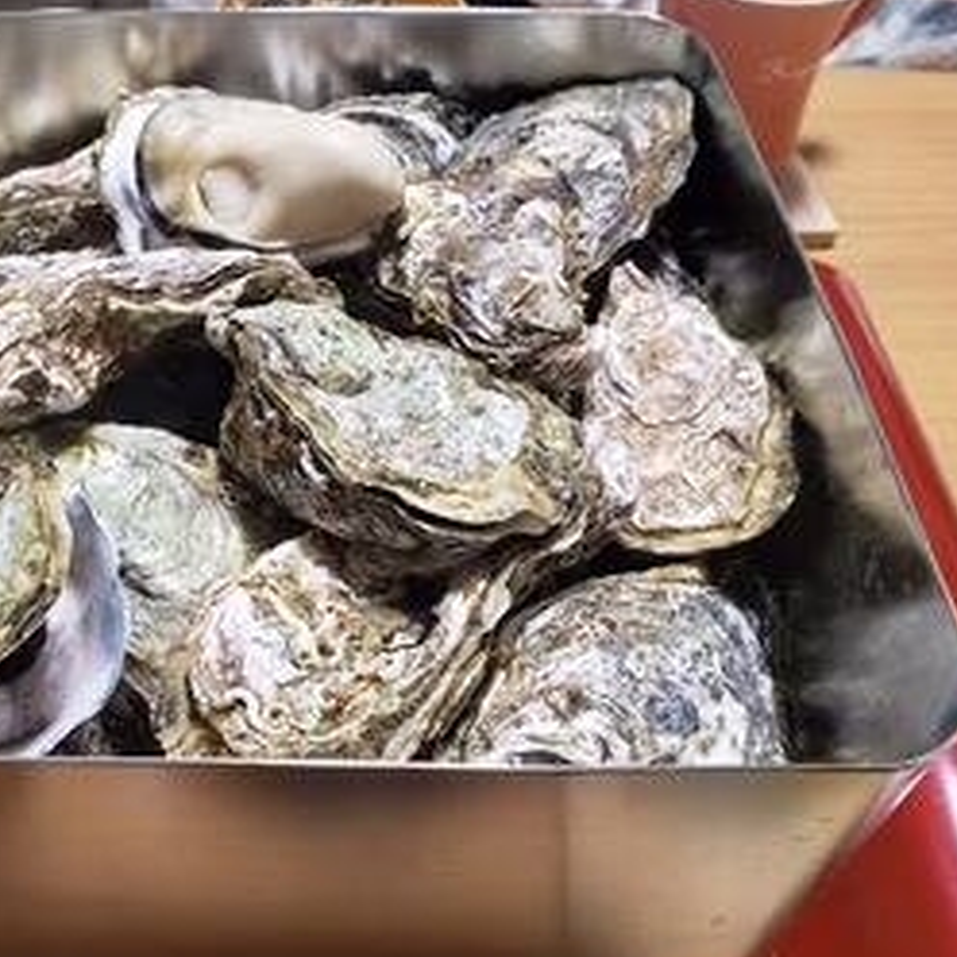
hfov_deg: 43.6
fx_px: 1157
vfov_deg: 44.9
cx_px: 247
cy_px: 467
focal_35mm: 37
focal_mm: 4.3
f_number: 2.4
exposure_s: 1/33
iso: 250
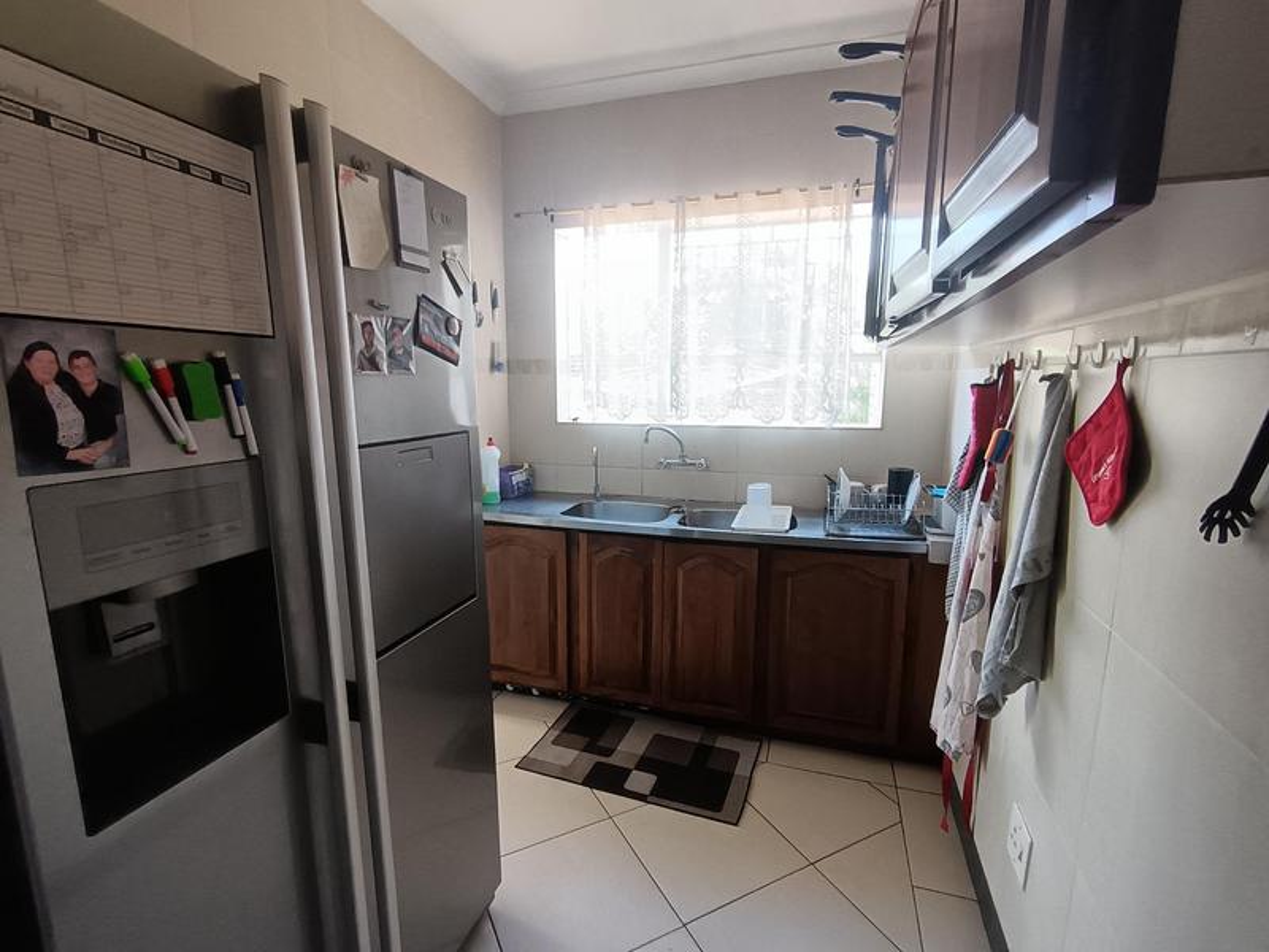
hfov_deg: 91.0
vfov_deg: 74.7
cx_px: 634
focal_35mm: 17
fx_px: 623
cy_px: 476
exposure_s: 1/50
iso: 353
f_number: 2.2
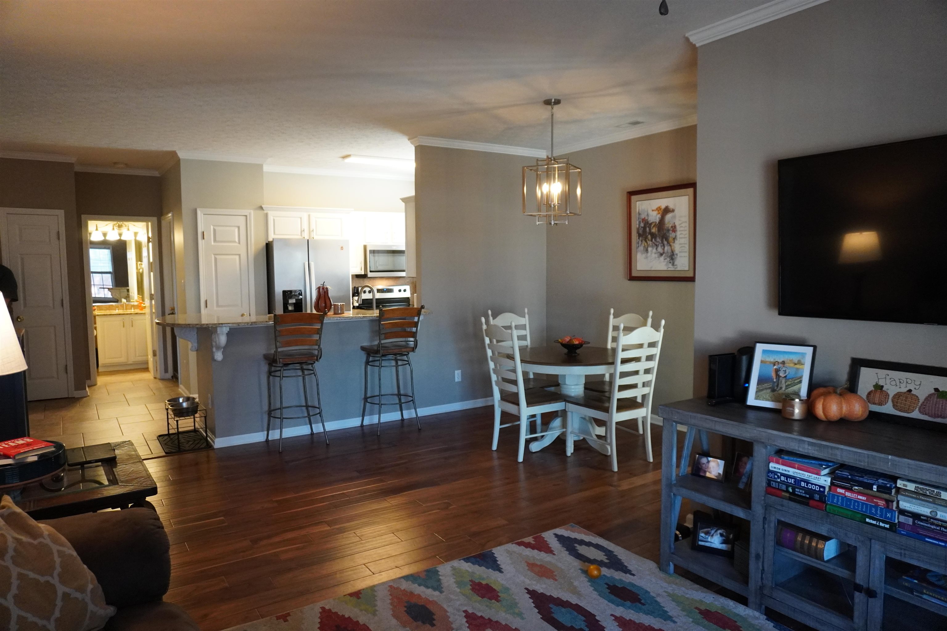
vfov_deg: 53.1
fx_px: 631
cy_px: 316
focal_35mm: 24
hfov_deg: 73.7
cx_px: 474
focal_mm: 16
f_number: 3.5
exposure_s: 1/160
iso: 2500
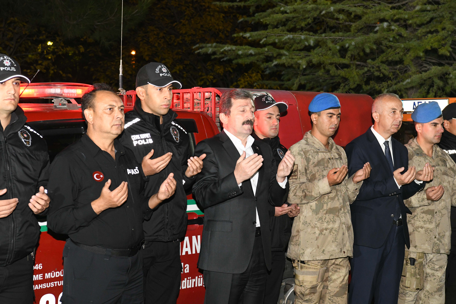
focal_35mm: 70
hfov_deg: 28.8
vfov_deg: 19.5
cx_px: 228
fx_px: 887
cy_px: 152
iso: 5000
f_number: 8
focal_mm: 70
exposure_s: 1/60
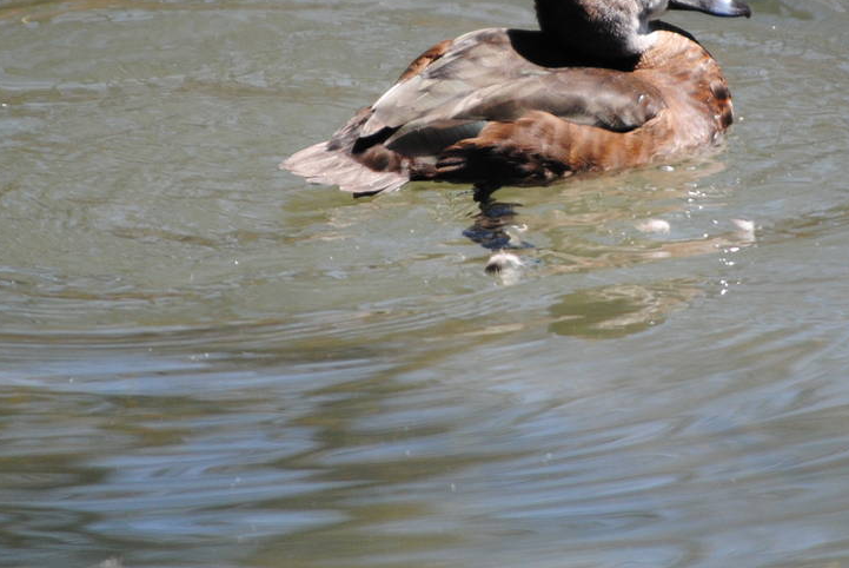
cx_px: 539
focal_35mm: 666
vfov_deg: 2.1
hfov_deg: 3.1
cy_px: 77
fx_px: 15719
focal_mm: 200
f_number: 5.6
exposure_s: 1/500
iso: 250
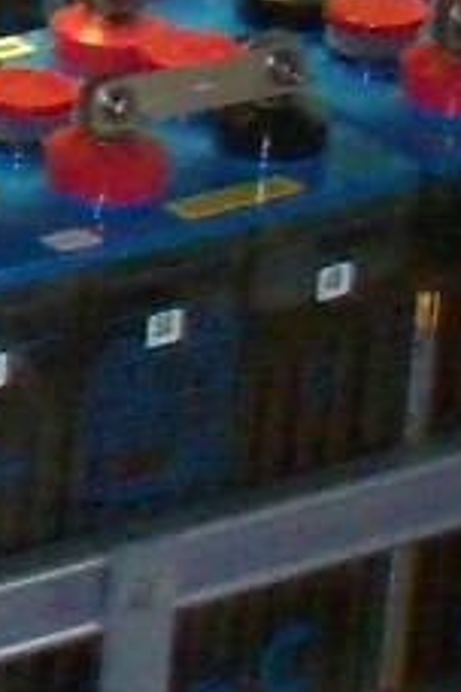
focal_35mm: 327
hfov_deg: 4.0
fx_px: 6281
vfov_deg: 6.3
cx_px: -1110
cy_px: 0
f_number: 3
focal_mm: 6.3
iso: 250
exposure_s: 1/30
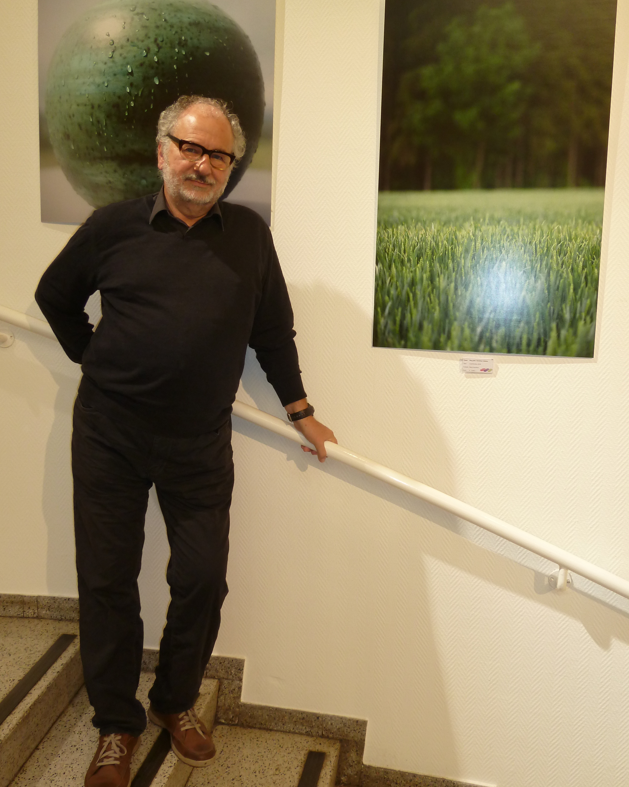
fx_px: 721
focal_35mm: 31
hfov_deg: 47.1
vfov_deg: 57.1
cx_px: 310
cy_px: 358
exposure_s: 1/30
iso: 125
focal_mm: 4.7
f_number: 3.4
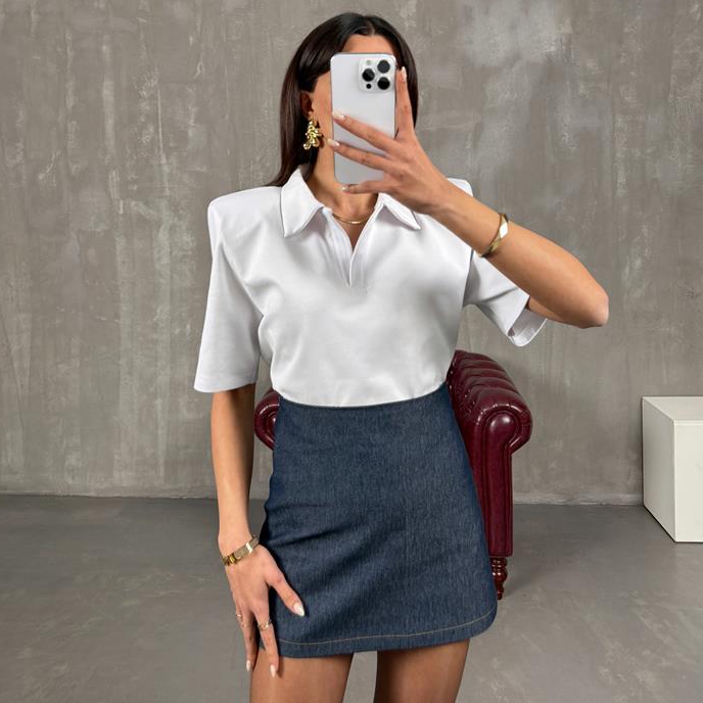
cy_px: 252
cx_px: 351
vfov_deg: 54.8
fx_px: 666
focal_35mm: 29
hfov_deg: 55.6
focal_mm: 6.76
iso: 160
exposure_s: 1/121
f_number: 1.78
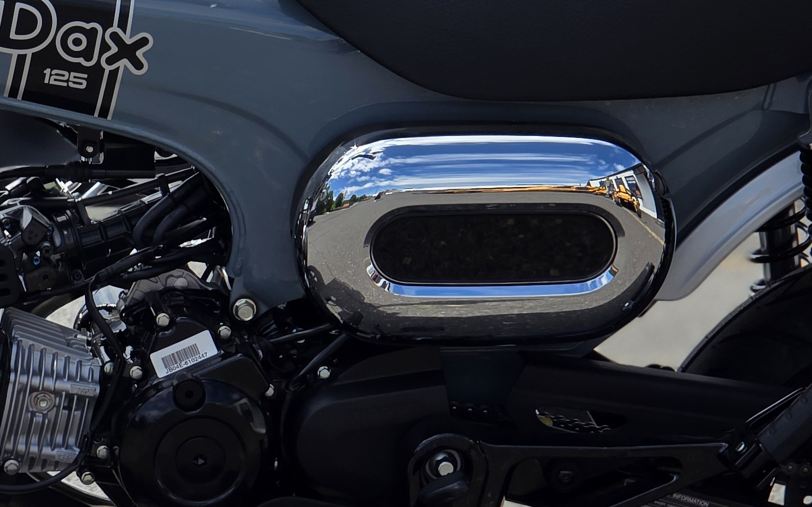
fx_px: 7058
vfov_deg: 4.1
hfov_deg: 6.6
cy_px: 100
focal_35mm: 319
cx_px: 198
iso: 32
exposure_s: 1/575
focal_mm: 18.6
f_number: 3.4
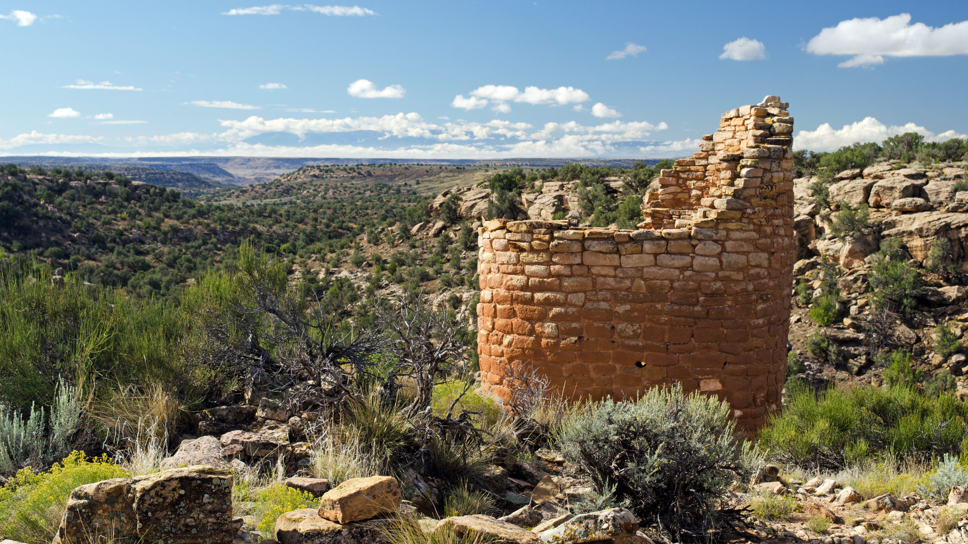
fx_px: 1540
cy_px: 223
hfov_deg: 34.9
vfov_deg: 20.0
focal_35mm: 60
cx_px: 486
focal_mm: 38
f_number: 8
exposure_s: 1/250
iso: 200
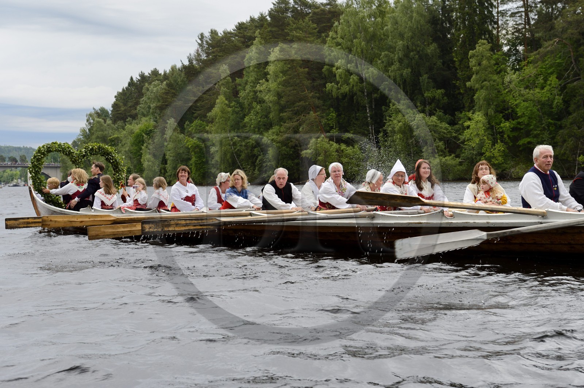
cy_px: 194
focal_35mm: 62
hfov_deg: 32.4
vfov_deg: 21.9
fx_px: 1005
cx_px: 292
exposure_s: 1/125
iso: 800
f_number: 9
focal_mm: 62
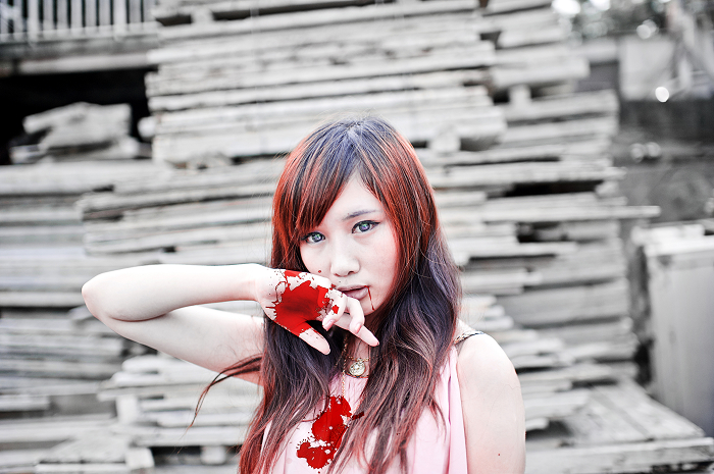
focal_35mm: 35
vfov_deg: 37.8
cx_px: 357
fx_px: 693
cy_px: 237
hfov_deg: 54.5
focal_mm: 35
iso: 200
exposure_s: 1/3200
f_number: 1.4
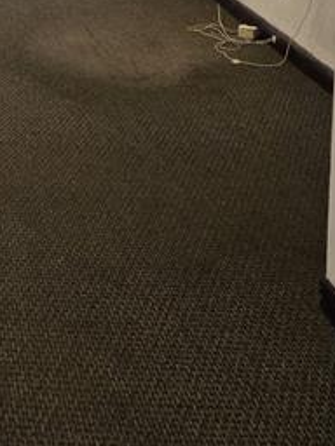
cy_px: -122
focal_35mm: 69
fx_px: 890
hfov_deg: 18.9
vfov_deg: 24.8
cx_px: -157
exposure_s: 1/120
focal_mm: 5.4
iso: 640
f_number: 1.8
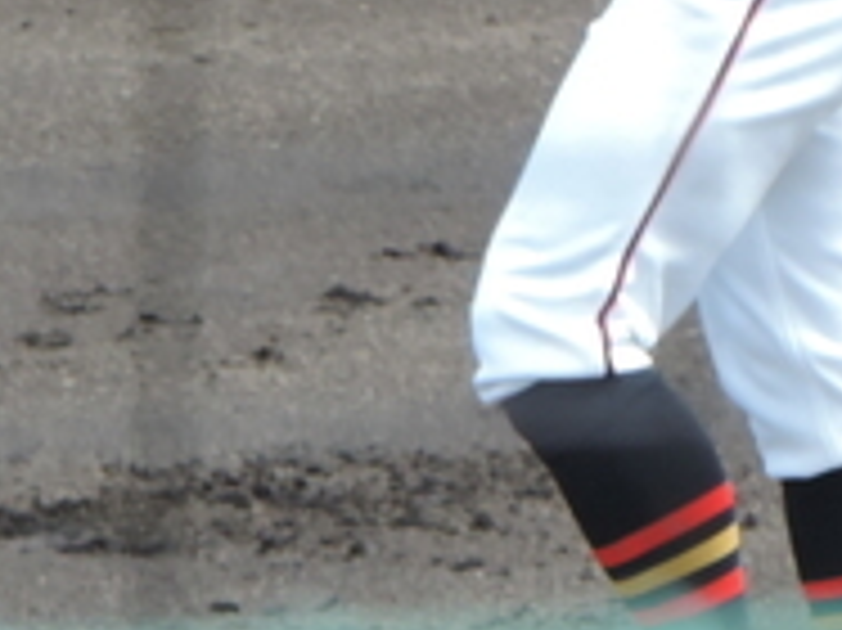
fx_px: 57222
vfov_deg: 0.6
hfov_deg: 0.8
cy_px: 108
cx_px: 680
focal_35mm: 2354
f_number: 4.9
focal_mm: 98.1
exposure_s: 1/250
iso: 180
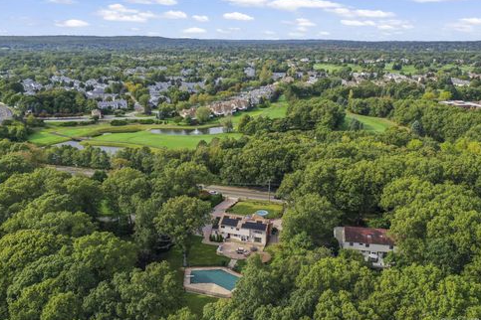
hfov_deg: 63.7
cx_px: 241
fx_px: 387
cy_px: 161
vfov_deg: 45.0
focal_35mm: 29
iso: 100
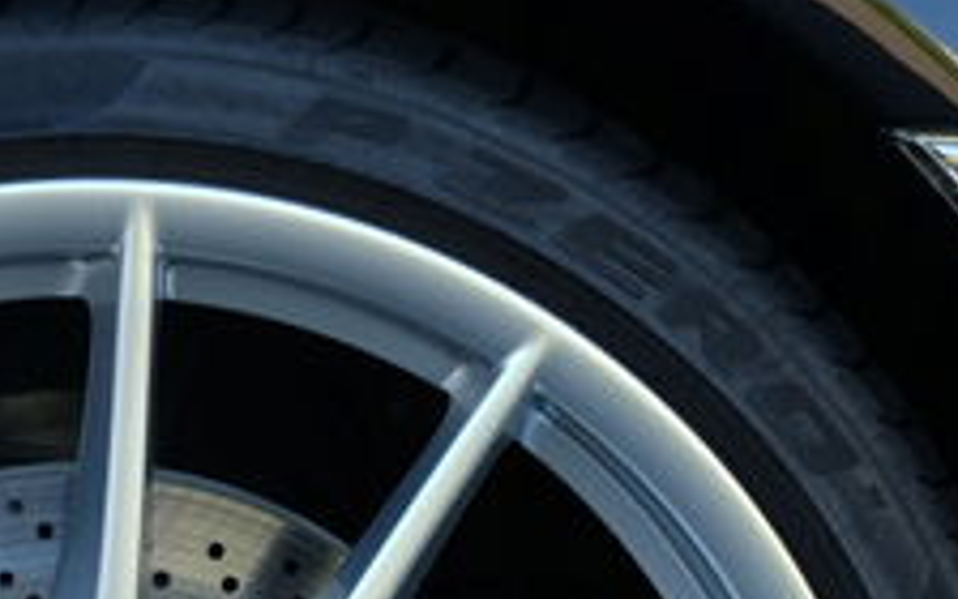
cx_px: 124
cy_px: 813
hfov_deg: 12.7
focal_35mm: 164
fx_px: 4282
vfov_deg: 7.9
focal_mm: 31.5
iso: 200
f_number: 3.6
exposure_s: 1/150
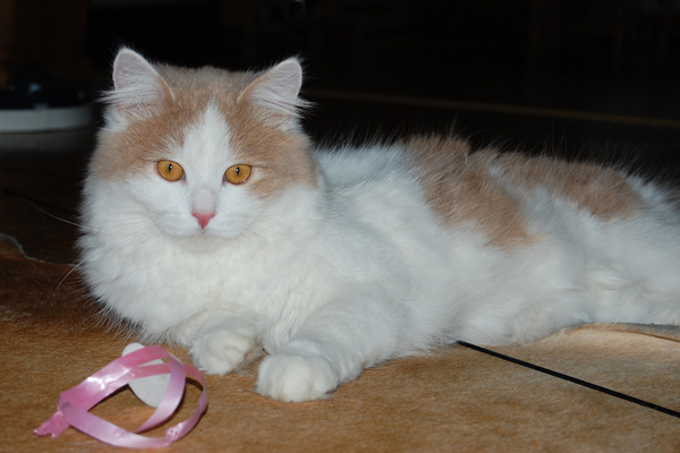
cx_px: 340
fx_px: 1558
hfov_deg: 24.6
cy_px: 226
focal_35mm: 82
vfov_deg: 16.6
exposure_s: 1/125
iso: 200
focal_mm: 55
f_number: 5.6
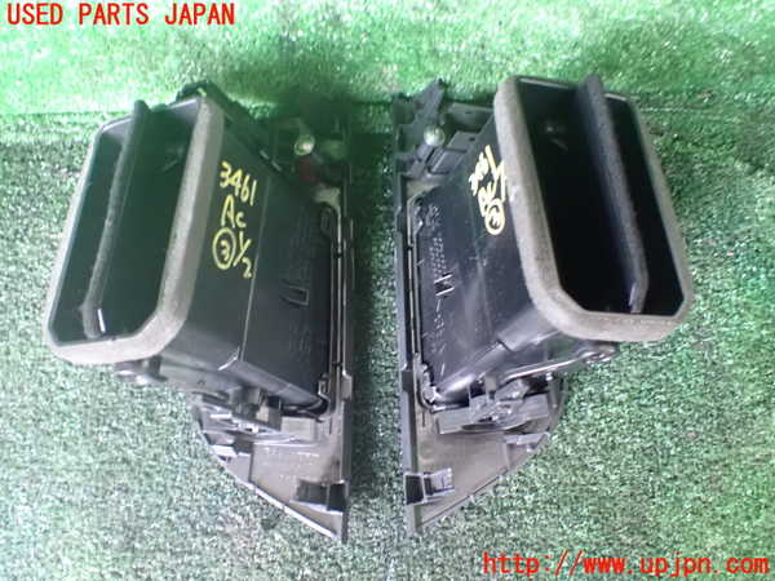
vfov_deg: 46.8
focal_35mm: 30
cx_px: 388
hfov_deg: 60.0
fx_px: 672
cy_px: 290
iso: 1600
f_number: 2.3
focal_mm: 5.4
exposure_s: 1/15
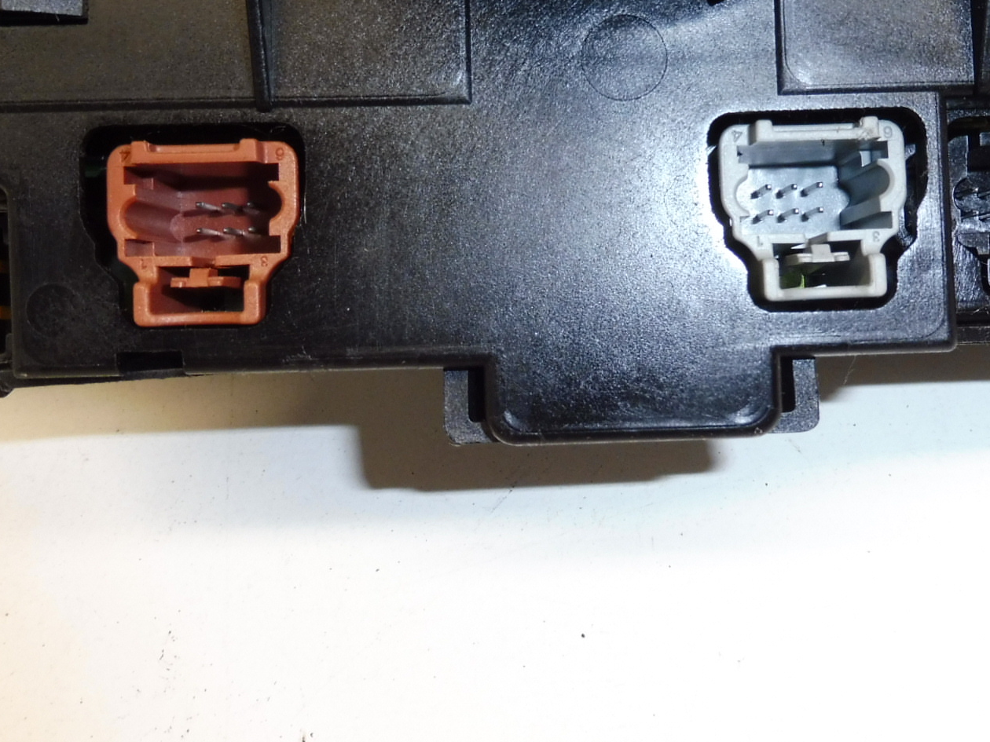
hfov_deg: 47.7
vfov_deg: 36.5
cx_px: 570
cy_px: 264
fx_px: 1115
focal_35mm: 39
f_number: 4
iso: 200
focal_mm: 4.3
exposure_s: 1/60
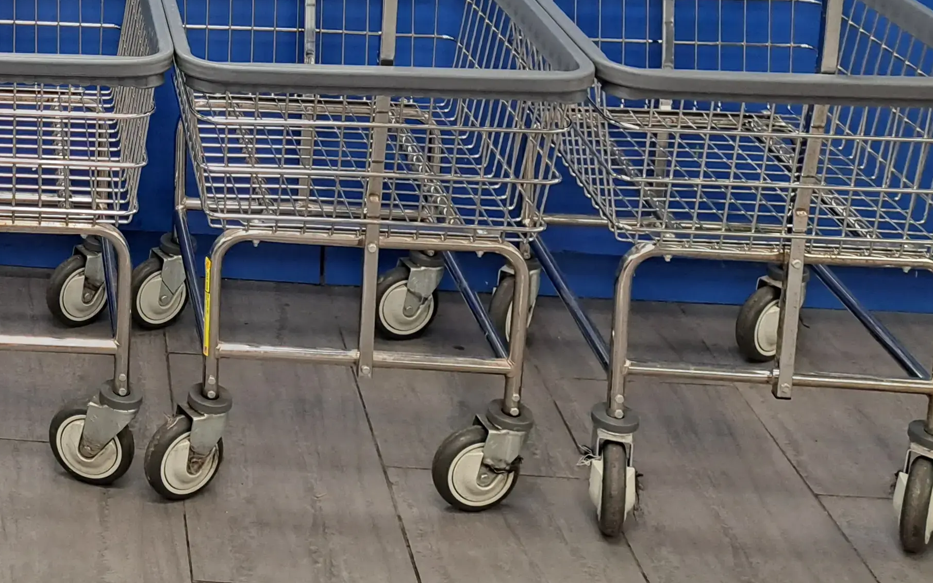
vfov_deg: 18.3
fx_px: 1653
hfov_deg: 28.1
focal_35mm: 65
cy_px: -218
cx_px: -140
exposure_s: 1/60
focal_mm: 5.23
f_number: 1.8
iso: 80
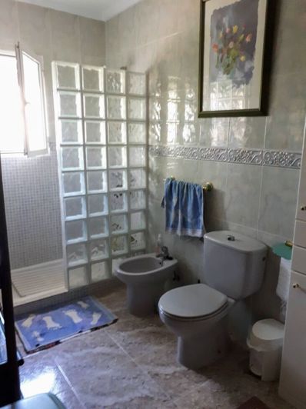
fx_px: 319
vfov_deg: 65.4
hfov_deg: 51.3
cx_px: 153
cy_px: 204
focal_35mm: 27
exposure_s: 1/17
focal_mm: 3.6
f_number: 1.9
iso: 320
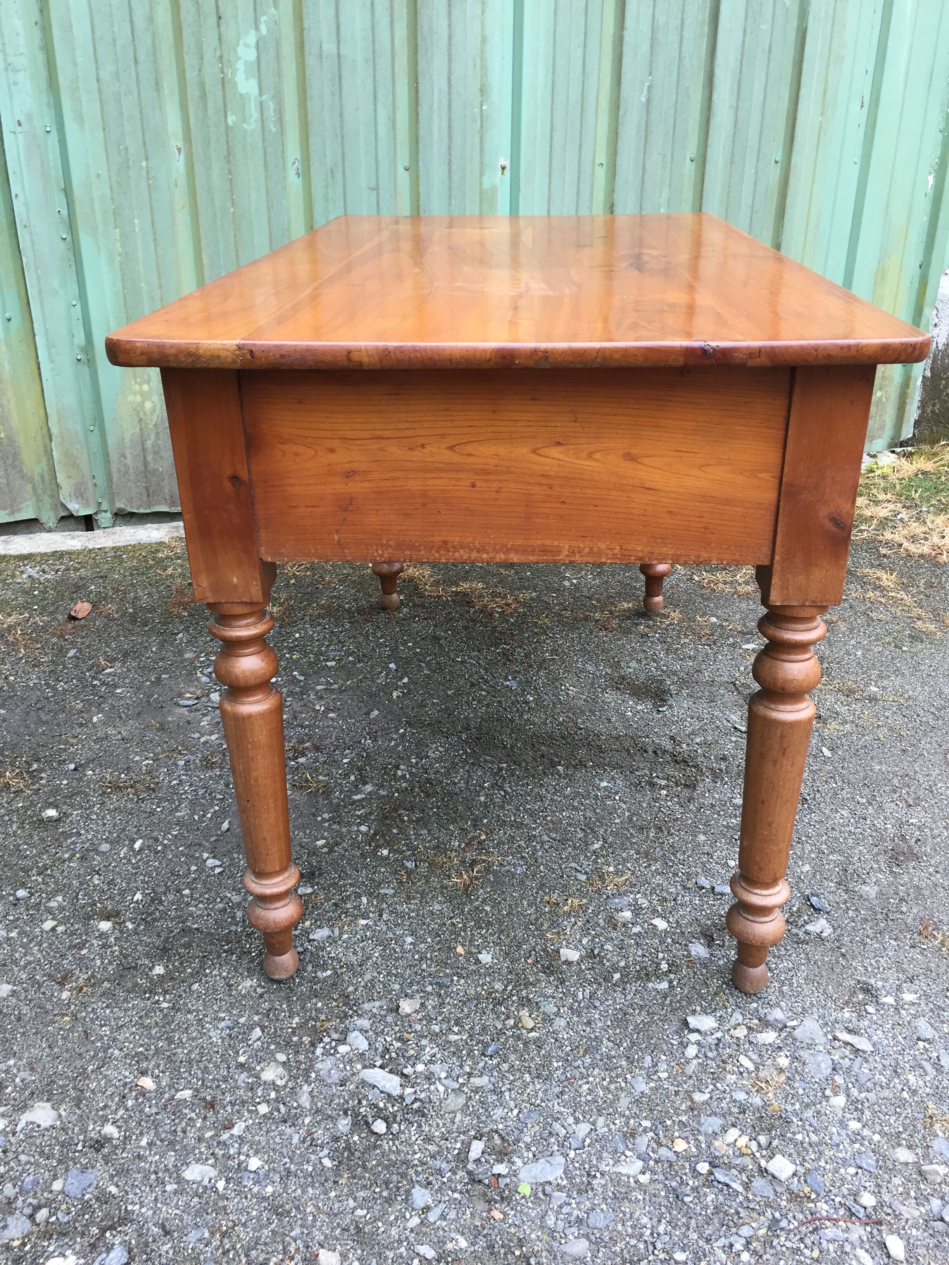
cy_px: 632
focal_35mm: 29
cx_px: 474
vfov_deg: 61.7
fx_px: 1060
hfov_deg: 48.2
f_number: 2.2
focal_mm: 4.15
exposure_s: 1/100
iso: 50
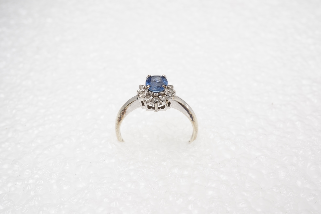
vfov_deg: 29.9
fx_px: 401
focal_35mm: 45
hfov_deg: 43.6
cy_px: 107
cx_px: 160
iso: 250
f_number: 20
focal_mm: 30
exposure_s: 1/125
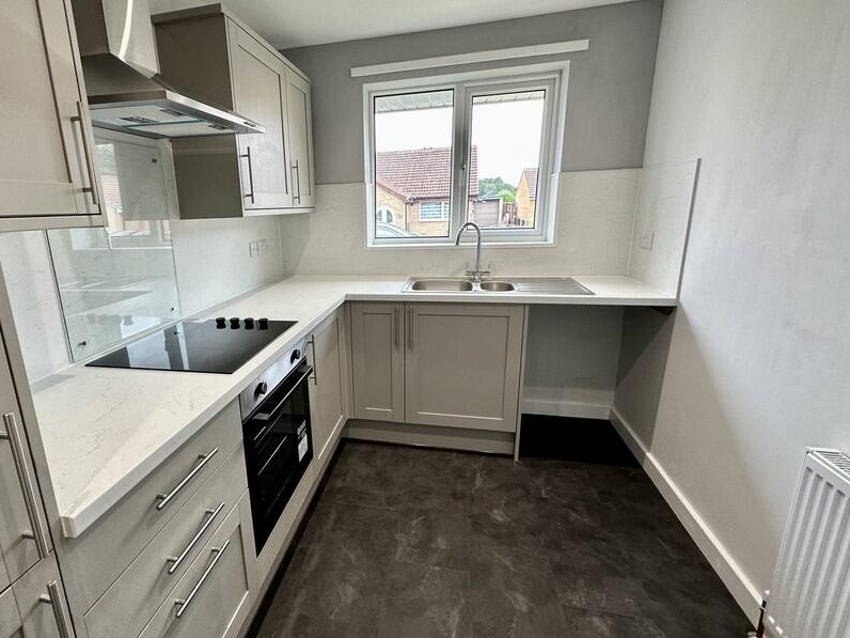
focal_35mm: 18
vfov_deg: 71.6
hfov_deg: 86.7
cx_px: 343
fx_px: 442
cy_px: 325
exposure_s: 1/100
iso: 80
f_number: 2.2
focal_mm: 2.22
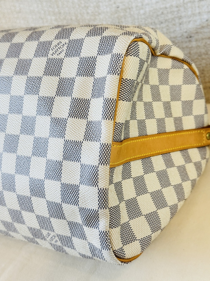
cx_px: 105
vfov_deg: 39.7
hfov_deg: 30.3
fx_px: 388
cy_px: 140
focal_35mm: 48
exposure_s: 1/50
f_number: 1.78
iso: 80
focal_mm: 6.76
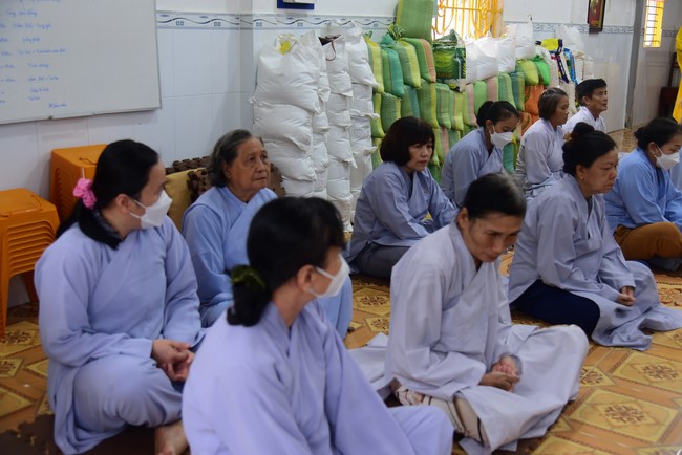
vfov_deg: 33.4
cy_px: 228
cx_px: 341
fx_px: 758
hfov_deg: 48.4
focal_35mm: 40
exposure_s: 1/60
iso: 500
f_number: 4
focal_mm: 40
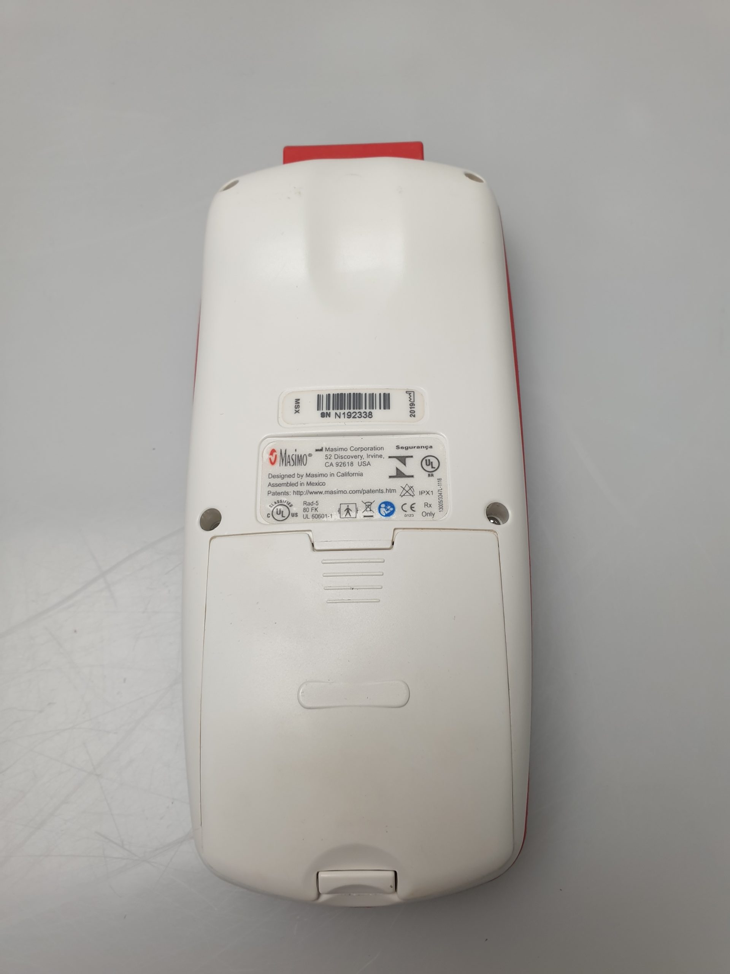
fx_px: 731
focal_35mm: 26
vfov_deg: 67.3
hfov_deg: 53.1
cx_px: 365
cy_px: 487
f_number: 2.4
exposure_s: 1/100
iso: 80
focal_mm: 4.3
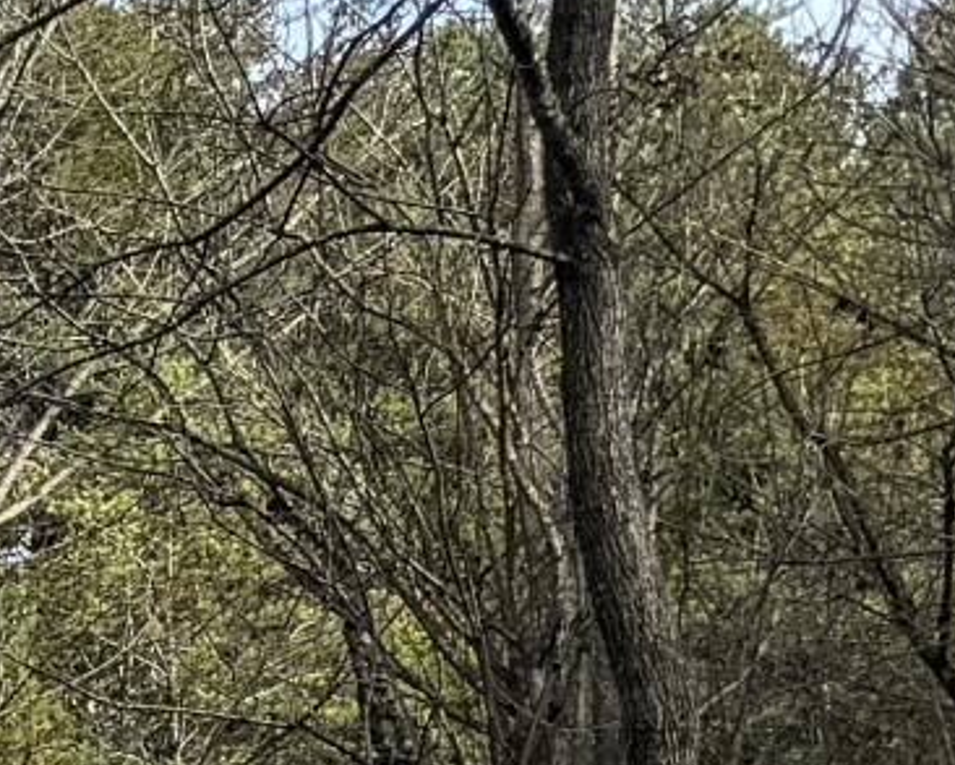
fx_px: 5428
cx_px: -2565
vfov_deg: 7.4
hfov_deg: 7.7
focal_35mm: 192
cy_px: 1948
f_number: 1.78
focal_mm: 6.76
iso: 80
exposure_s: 1/1524
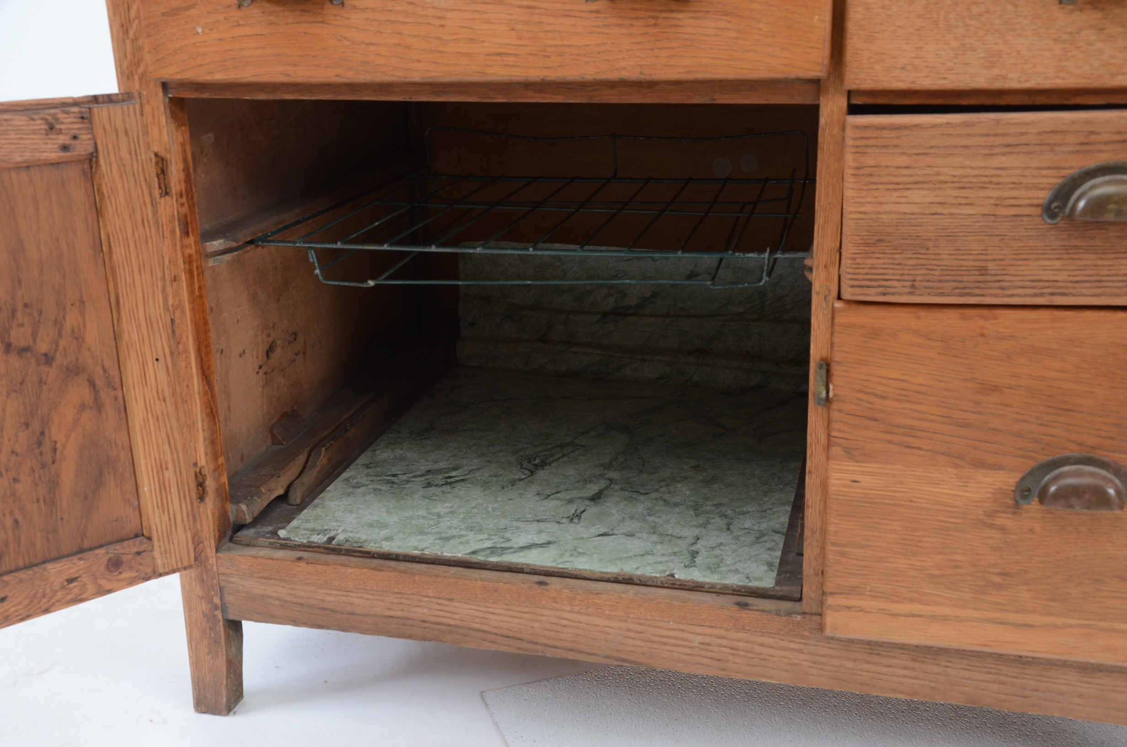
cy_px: 374
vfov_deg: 29.7
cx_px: 564
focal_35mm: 45
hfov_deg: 43.7
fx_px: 1406
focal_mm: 30
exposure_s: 1/80
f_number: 8
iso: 400
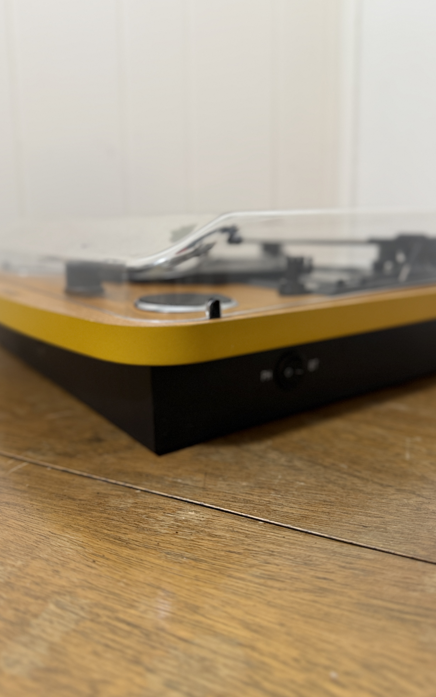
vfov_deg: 70.4
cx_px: 228
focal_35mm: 26
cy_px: 343
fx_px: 494
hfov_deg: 47.6
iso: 160
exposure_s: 1/60
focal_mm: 6.76
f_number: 1.78
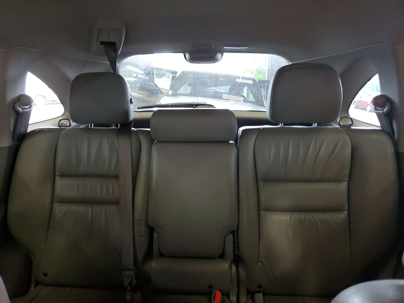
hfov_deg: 67.3
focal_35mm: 26
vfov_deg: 53.1
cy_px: 152
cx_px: 202
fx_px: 303
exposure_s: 1/24
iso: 299
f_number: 1.5
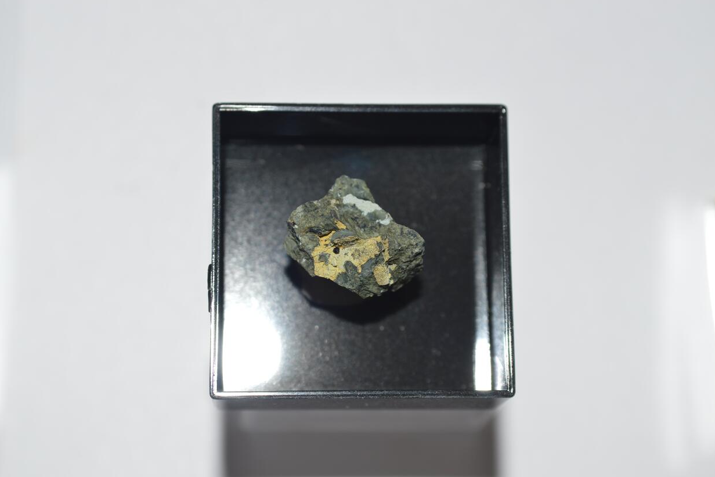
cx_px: 362
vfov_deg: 18.7
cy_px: 236
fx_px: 1450
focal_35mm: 73
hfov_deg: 27.7
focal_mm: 48
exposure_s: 1/60
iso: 100
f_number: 8
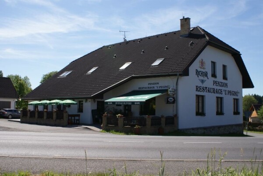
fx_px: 285
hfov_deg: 49.5
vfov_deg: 34.3
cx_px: 132
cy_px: 88
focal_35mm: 39
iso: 100
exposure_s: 1/160
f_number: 9
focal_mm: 26
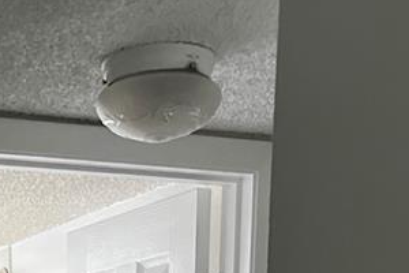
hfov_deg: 18.4
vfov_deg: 10.4
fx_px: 1227
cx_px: -15
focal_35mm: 108
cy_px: 717
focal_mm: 5.7
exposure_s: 1/60
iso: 500
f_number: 1.5
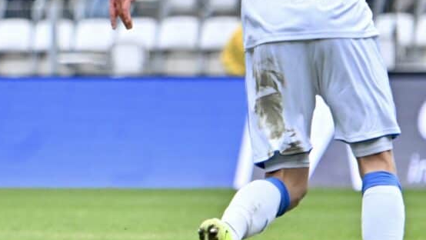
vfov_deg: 1.2
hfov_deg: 2.1
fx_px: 11367
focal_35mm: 1006
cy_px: 66
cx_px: -238
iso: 2500
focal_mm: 260
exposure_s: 1/1600
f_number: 5.6
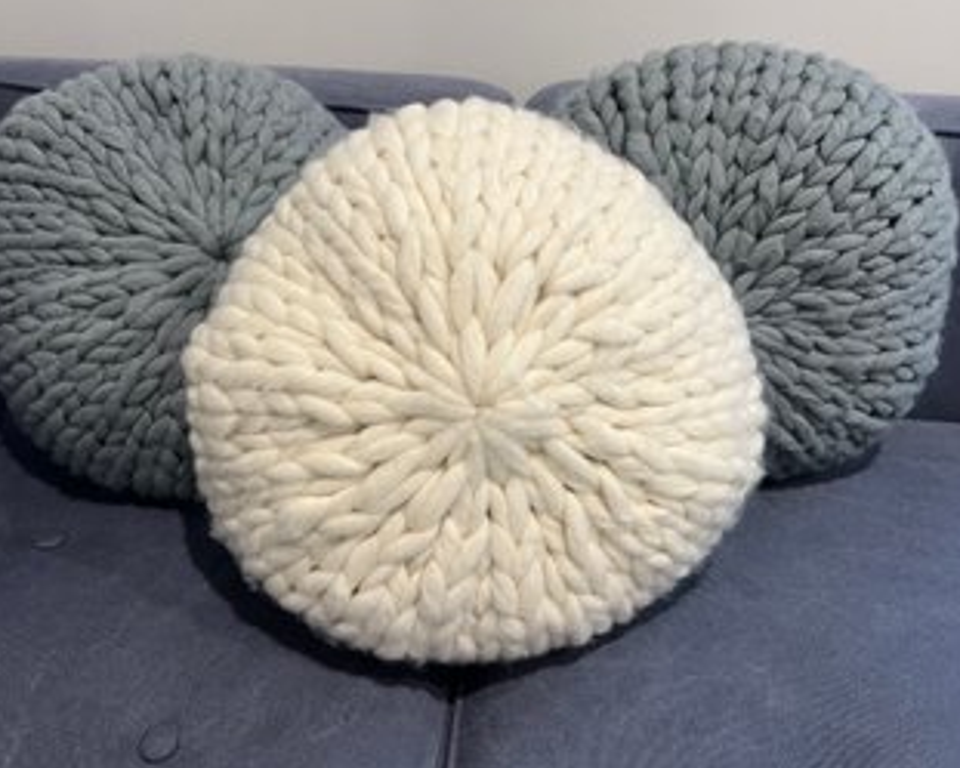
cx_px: 461
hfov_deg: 62.2
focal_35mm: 28
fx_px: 796
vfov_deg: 51.6
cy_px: 381
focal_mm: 5.7
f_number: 1.5
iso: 160
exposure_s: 1/60
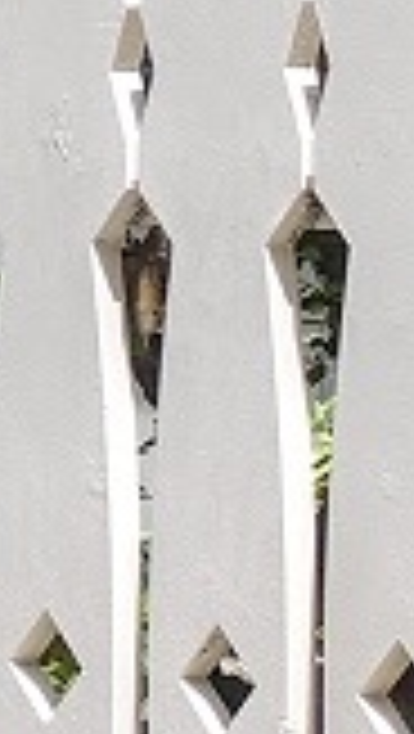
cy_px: 392
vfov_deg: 5.7
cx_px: -2511
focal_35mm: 378
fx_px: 7358
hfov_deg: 2.8
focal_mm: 15.74
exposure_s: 1/320
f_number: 5.6
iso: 125
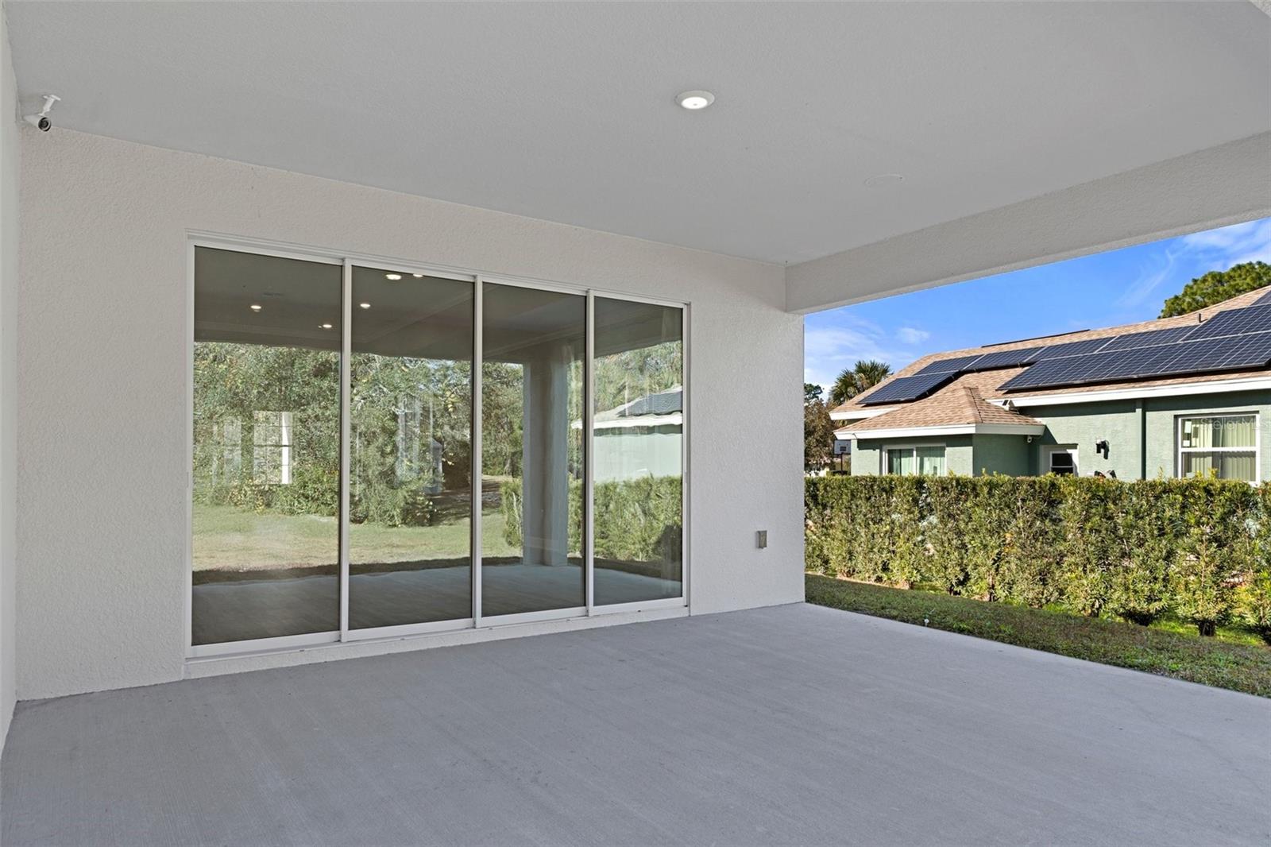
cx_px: 636
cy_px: 424
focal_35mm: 22
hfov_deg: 77.3
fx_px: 794
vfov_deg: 56.1
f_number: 8
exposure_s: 1/15
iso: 320
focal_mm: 15
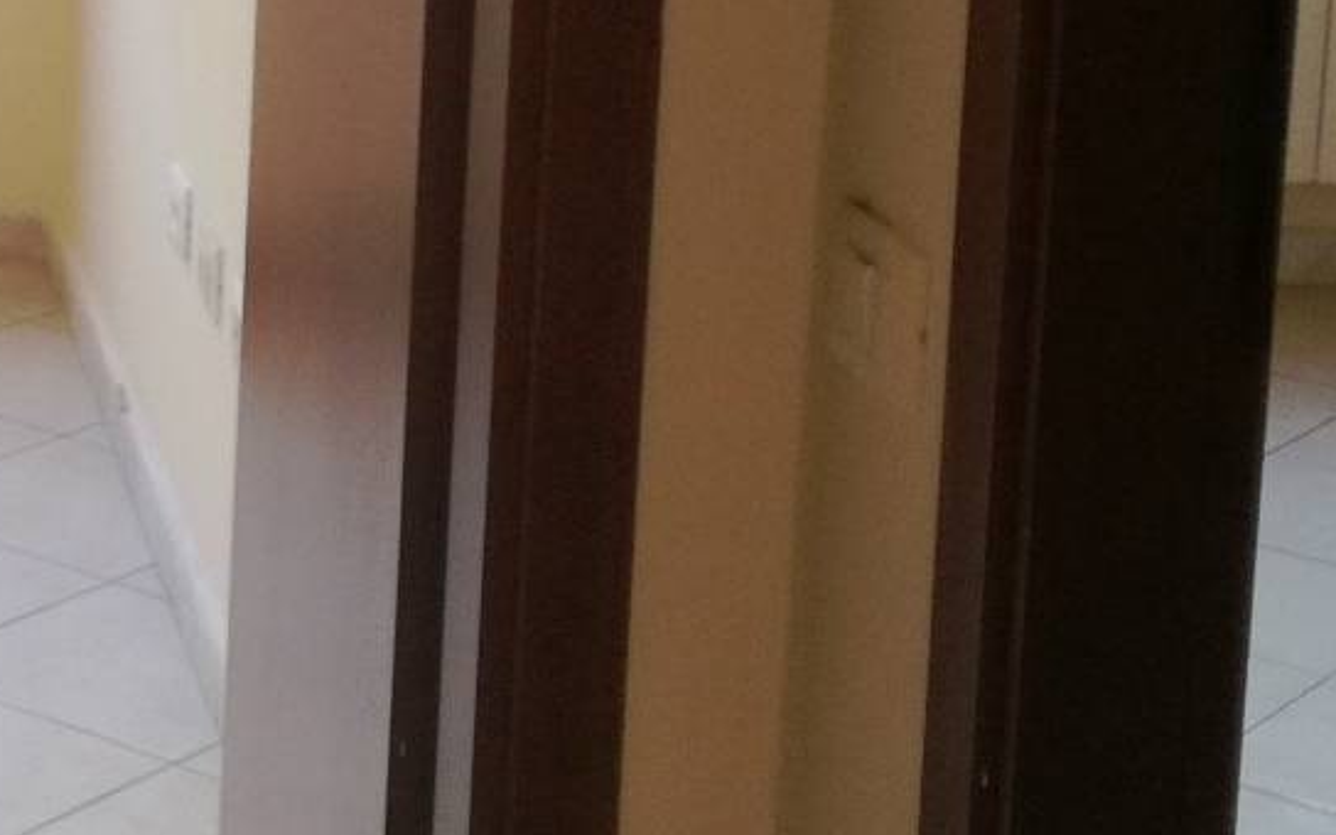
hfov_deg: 20.0
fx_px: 3677
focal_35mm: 101
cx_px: 2
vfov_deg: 12.5
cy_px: -285
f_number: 2
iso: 64
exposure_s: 1/40
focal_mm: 3.79
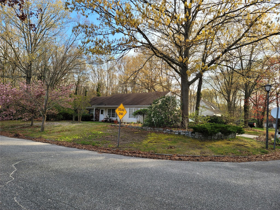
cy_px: 105
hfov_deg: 69.4
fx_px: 202
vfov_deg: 54.9
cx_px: 140
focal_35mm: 25
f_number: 1.8
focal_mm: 7
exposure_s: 1/243
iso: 20
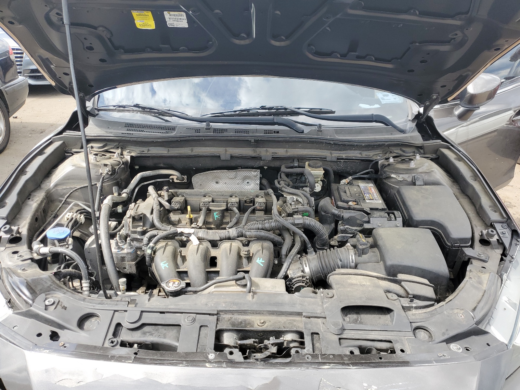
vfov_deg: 53.1
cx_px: 260
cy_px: 195
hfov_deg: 67.3
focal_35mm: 26
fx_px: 391
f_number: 1.5
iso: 50
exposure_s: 1/588
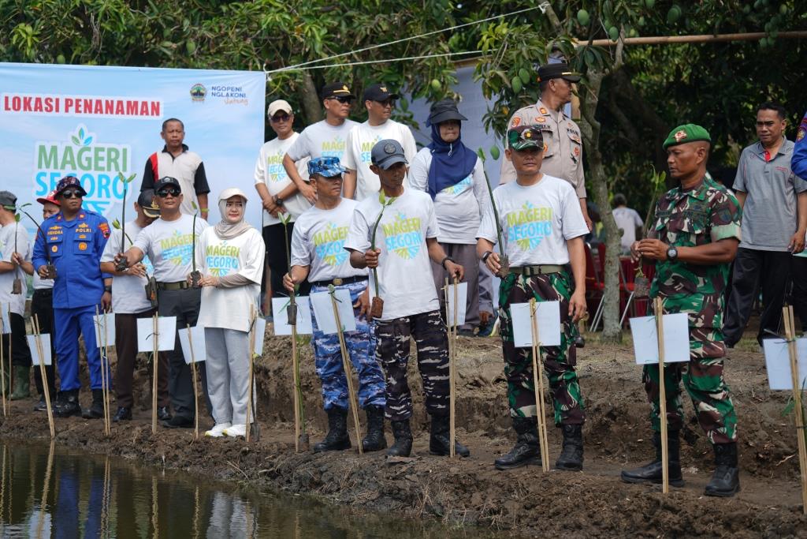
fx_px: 2242
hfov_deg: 20.4
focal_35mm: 100
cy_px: 270
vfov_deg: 13.7
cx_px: 404
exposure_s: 1/400
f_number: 4
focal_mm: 100
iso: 80
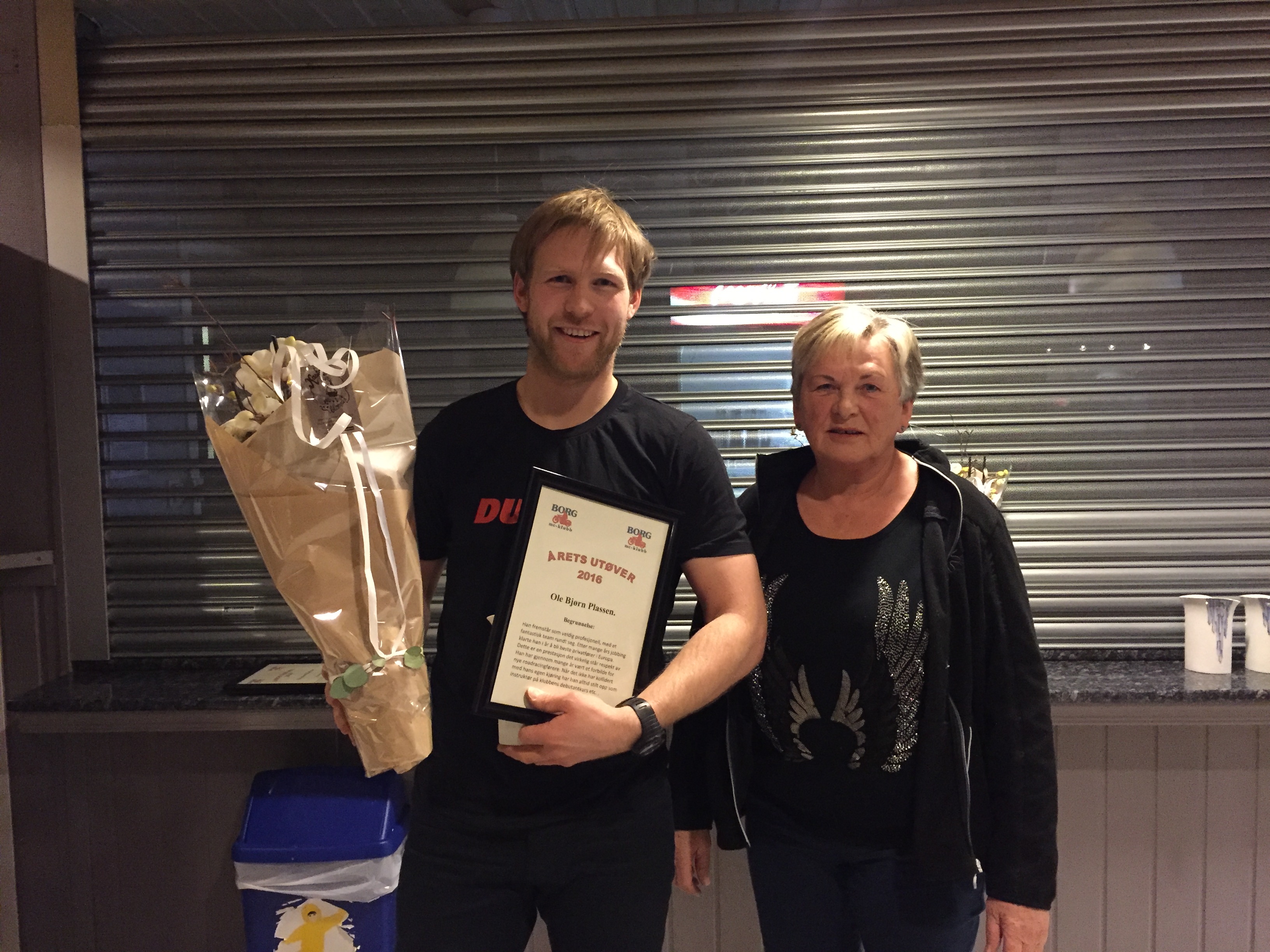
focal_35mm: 29
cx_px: 635
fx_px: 1064
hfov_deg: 61.7
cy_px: 476
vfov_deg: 48.2
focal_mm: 4.15
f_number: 2.2
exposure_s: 1/17
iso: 400
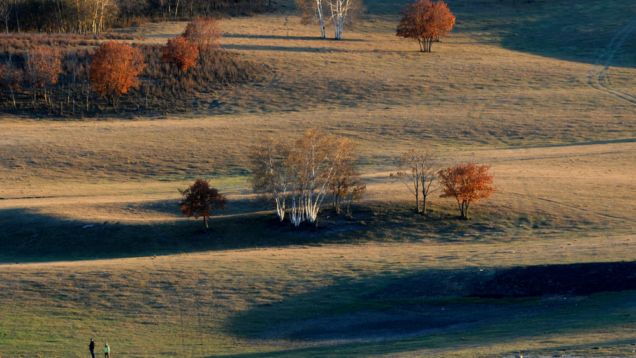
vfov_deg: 4.4
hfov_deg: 7.8
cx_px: 318
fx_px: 4646
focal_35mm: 276
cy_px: 205
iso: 100
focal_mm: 175
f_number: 8
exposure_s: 1/20
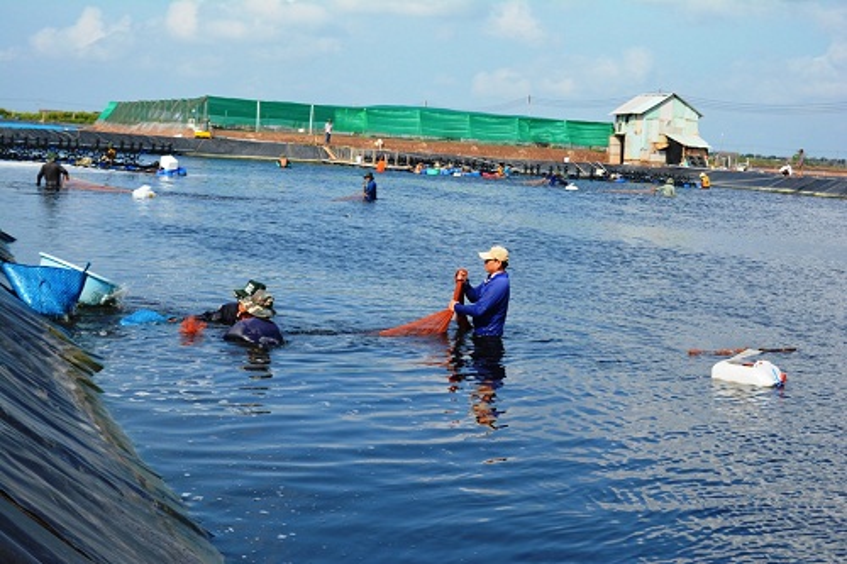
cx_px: 424
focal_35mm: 63
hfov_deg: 31.9
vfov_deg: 21.6
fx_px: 1482
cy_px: 282
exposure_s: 1/1600
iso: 400
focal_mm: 42
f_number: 6.3
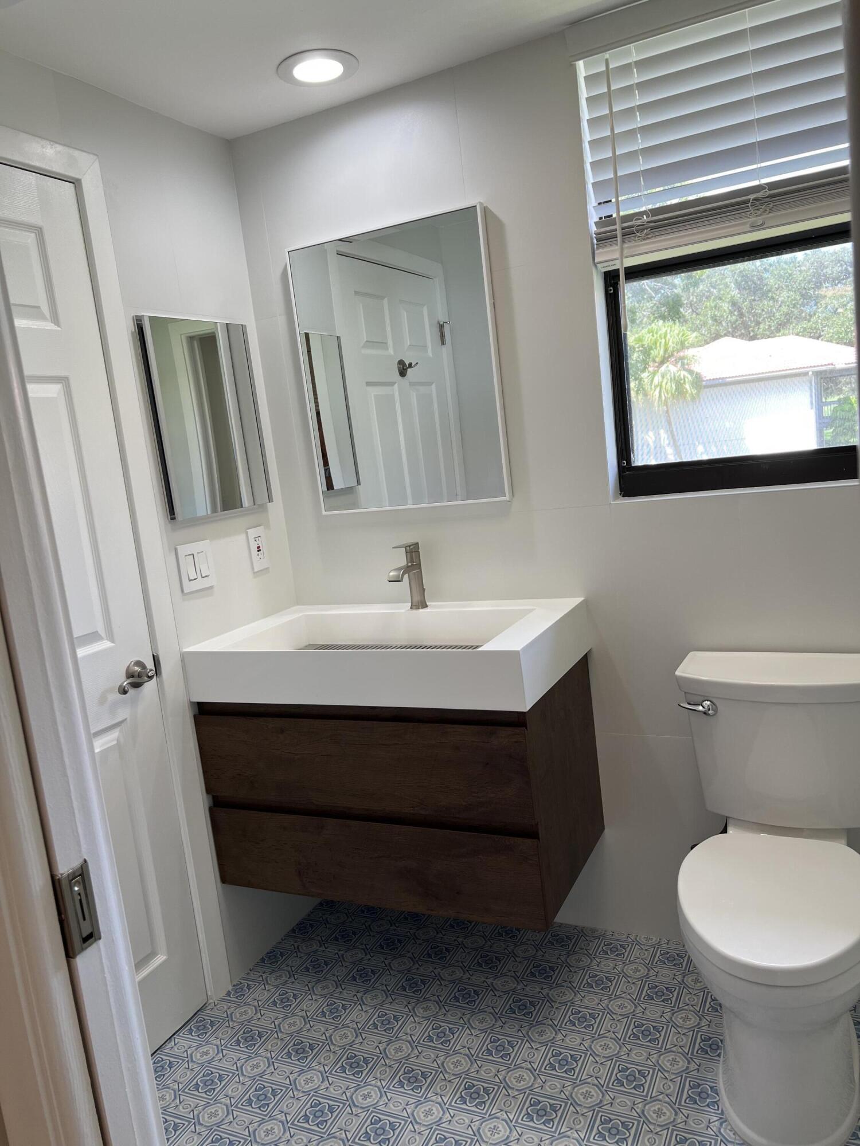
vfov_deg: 67.3
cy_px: 573
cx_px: 430
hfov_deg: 53.1
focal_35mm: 26
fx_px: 861
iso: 32
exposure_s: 1/120
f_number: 1.5
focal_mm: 5.7
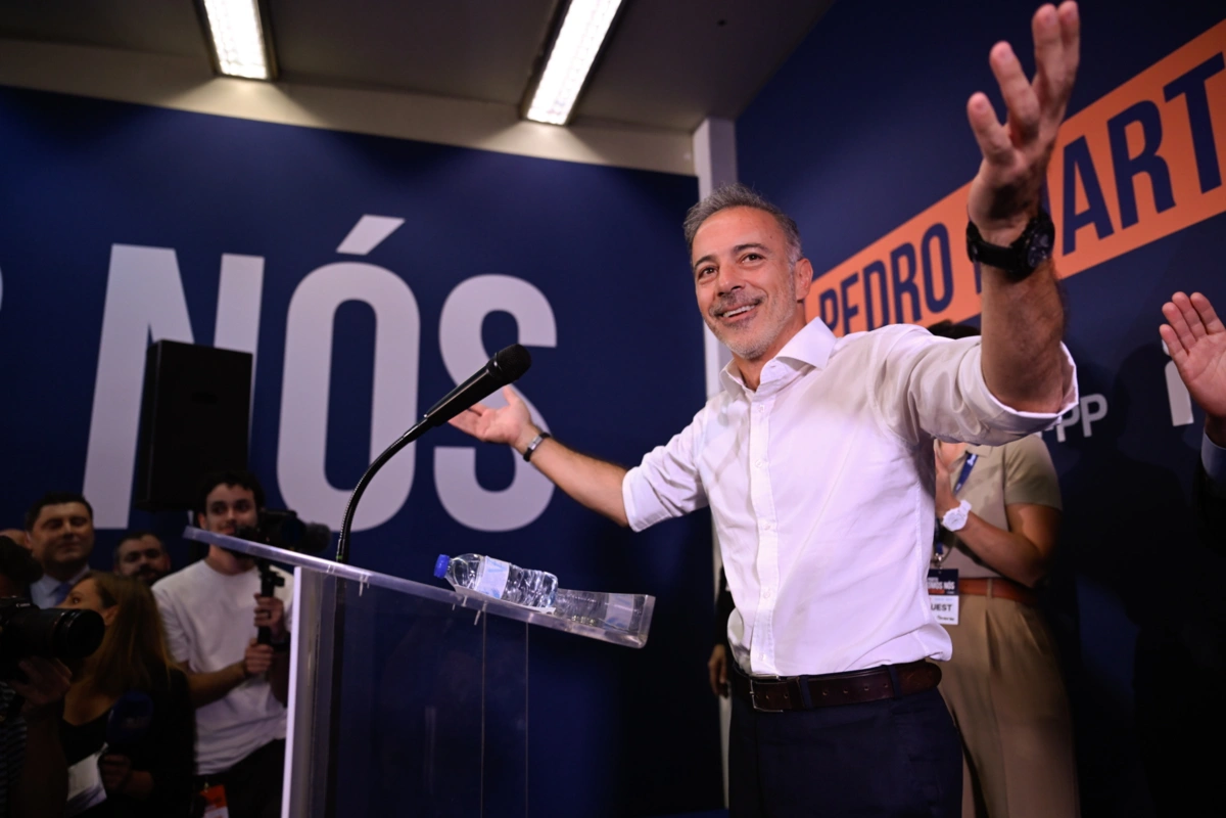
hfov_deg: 73.7
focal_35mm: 24
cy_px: 409
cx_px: 613
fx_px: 817
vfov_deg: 53.1
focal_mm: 24
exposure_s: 1/400
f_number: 2.8
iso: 900
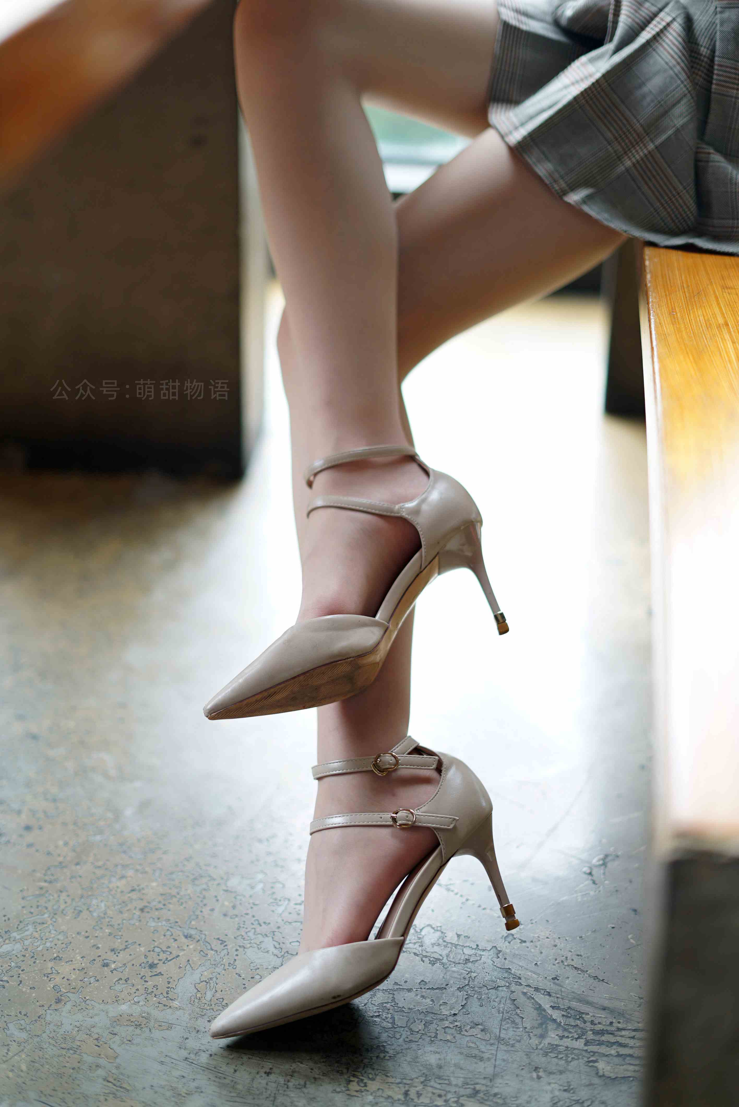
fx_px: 1537
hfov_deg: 27.0
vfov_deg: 39.6
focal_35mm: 50
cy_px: 554
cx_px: 370
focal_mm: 50
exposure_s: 1/125
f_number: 1.8
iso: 200
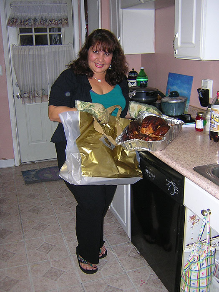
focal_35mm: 36
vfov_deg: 51.4
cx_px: 110
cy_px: 146
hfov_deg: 39.7
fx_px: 304
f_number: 2.6
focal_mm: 4.7
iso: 175
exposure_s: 1/60.1
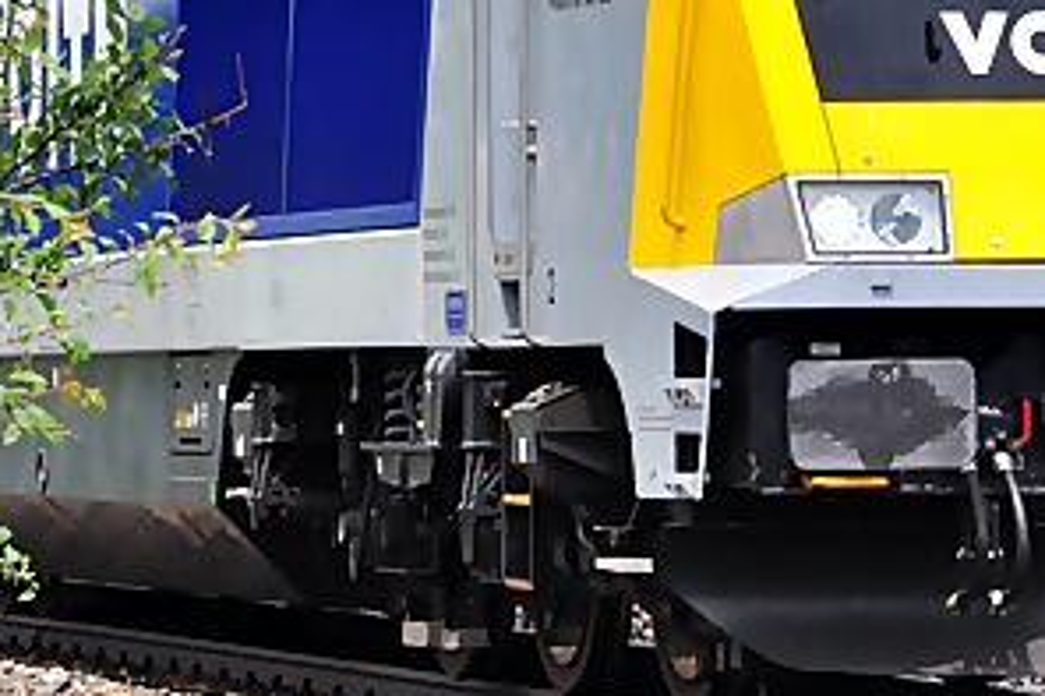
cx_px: 812
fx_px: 9022
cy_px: -159
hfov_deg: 6.6
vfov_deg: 4.4
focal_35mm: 311
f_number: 18
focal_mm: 60
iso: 500
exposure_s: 1/200
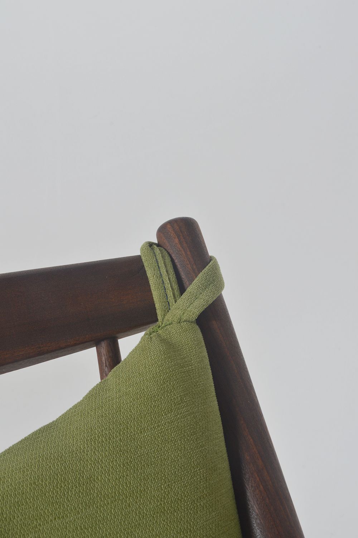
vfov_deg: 31.9
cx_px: 179
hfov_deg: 21.5
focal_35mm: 63
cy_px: 269
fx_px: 941
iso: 100
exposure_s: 1/125
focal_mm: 42
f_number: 22
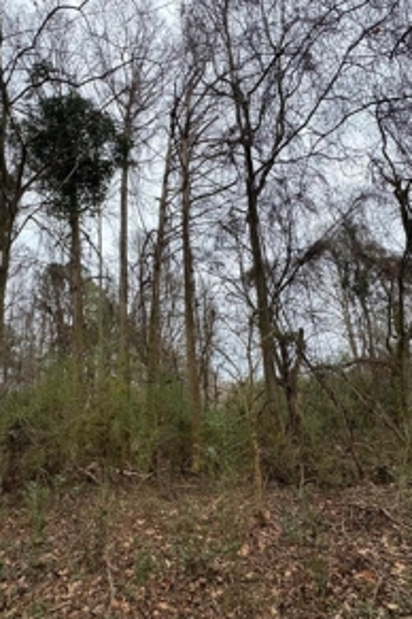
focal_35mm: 20
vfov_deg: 84.0
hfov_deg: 61.5
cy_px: 308
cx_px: 168
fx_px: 343
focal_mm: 2.22
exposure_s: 1/234
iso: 40
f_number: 2.2
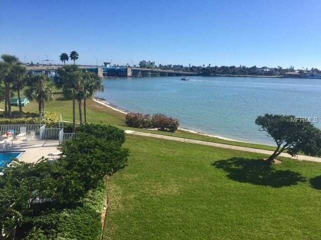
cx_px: 160
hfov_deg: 61.7
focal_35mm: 29
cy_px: 120
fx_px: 269
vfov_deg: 48.2
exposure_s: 1/2639
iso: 32
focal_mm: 4.15
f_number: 2.2
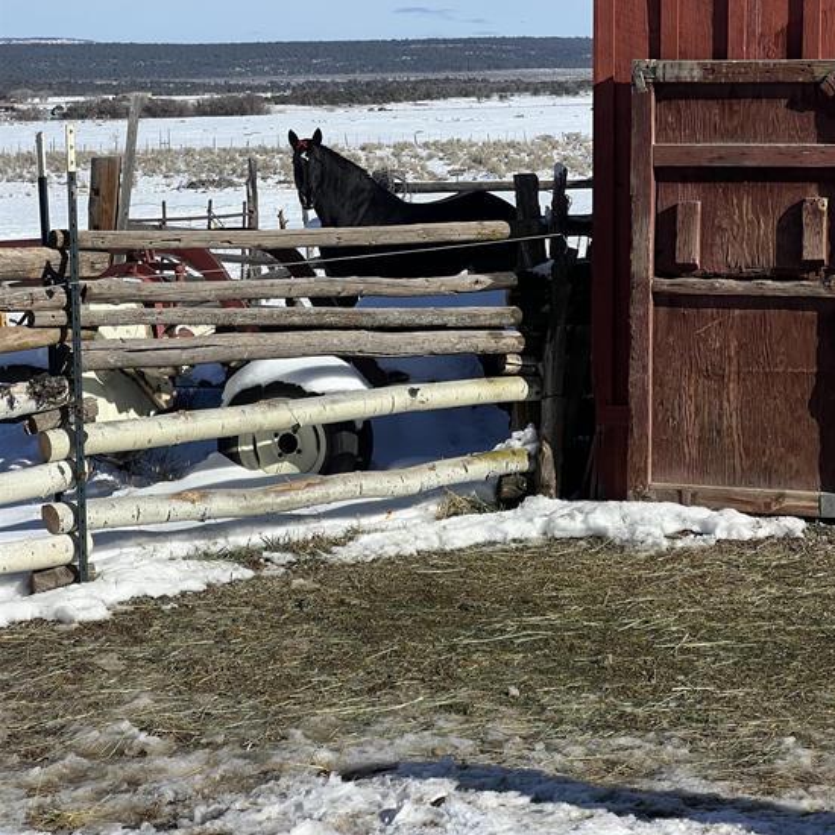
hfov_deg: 18.3
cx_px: 436
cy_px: 278
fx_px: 2593
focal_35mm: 95
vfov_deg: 18.2
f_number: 2.8
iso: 32
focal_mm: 9
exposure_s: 1/1376
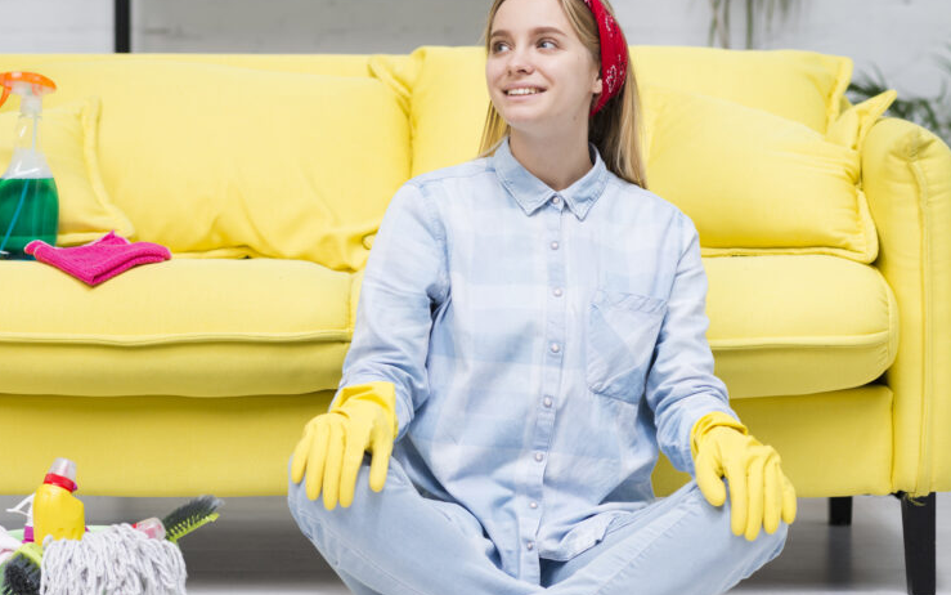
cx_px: 341
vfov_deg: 10.9
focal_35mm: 120
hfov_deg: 17.4
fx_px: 3110
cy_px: 288
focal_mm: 85
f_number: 4
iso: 160
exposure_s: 1/160
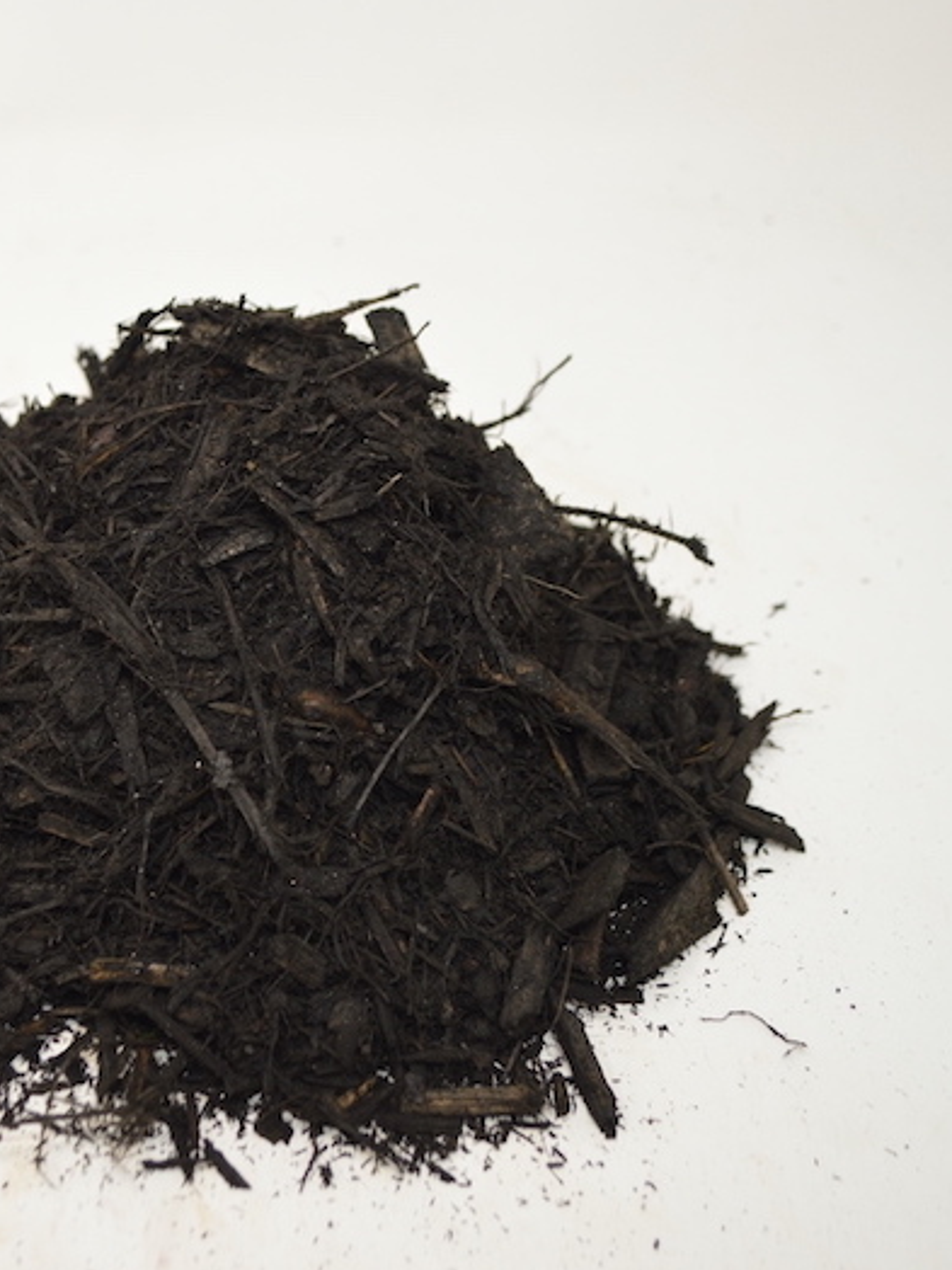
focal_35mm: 44
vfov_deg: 42.9
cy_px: 635
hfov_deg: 32.2
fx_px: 1613
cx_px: 225
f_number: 4
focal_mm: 20
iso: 400
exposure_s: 1/80
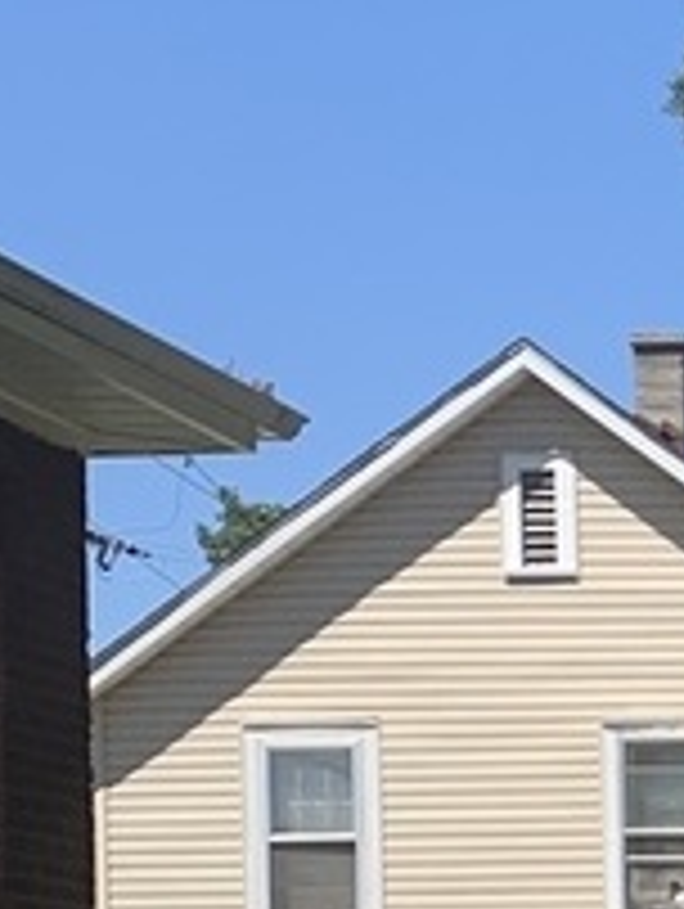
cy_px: 1274
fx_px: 3654
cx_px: 1706
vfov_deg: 13.5
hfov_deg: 9.4
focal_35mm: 139
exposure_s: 1/1447
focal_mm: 4.25
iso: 25
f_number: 1.8
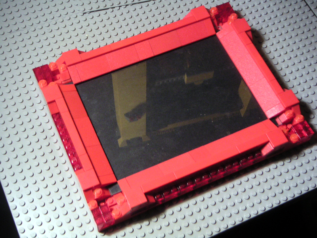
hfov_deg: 36.2
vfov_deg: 27.5
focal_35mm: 53
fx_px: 485
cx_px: 158
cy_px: 119
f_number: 3
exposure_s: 1/10
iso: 100
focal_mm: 8.2
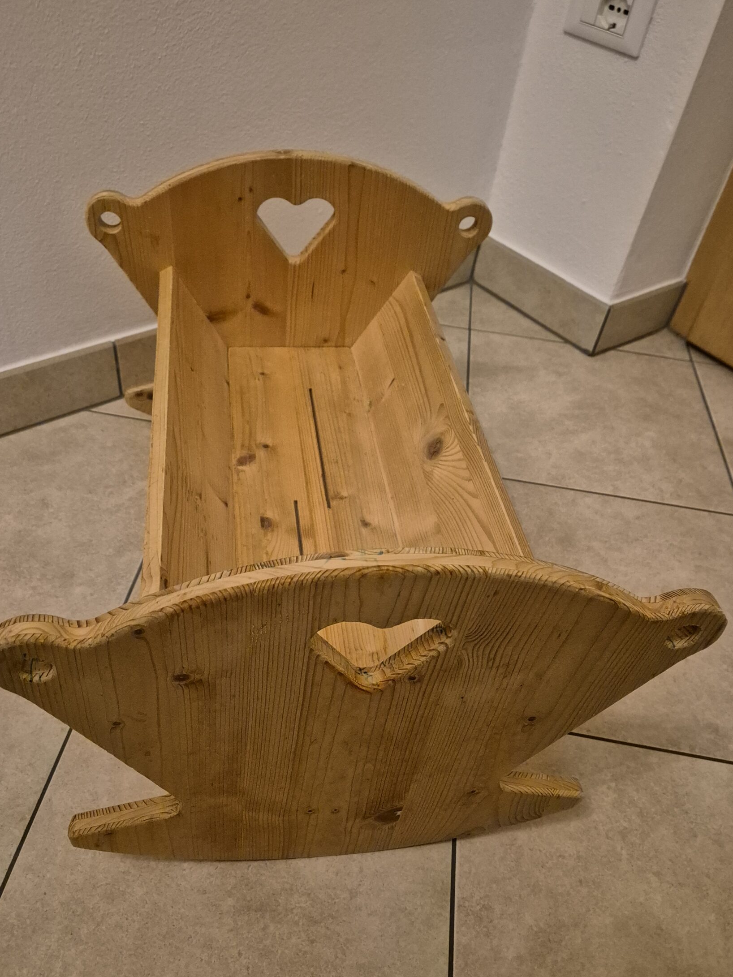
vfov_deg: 65.3
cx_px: 326
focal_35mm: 27
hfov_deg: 51.3
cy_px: 491
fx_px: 762
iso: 2000
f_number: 1.8
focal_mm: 5.4
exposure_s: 1/100
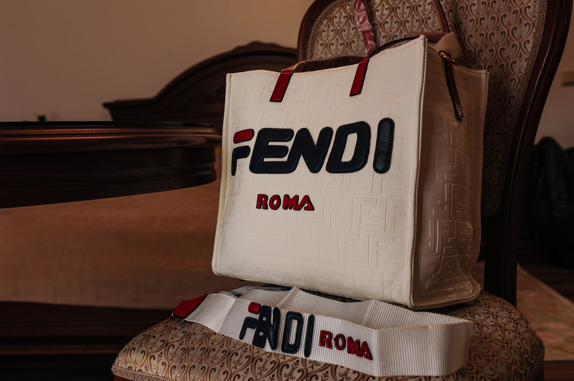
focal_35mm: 40
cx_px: 287
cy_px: 190
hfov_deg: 48.5
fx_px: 637
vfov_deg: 33.3
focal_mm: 40
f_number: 6.3
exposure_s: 1/200
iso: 1000
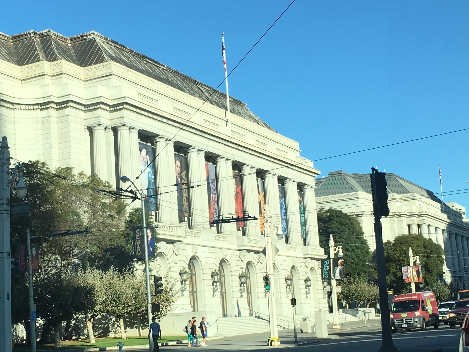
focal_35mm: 62
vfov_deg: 23.5
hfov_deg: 30.8
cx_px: 137
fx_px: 840
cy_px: 235
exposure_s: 1/999
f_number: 2.2
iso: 25
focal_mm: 4.15
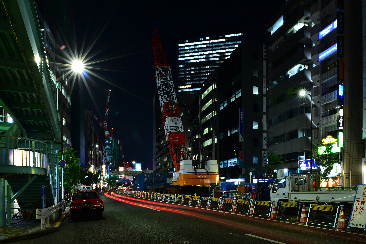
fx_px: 244
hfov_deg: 73.7
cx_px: 183
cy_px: 122
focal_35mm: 24
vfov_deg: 53.2
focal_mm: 24
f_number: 16
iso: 200
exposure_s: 5
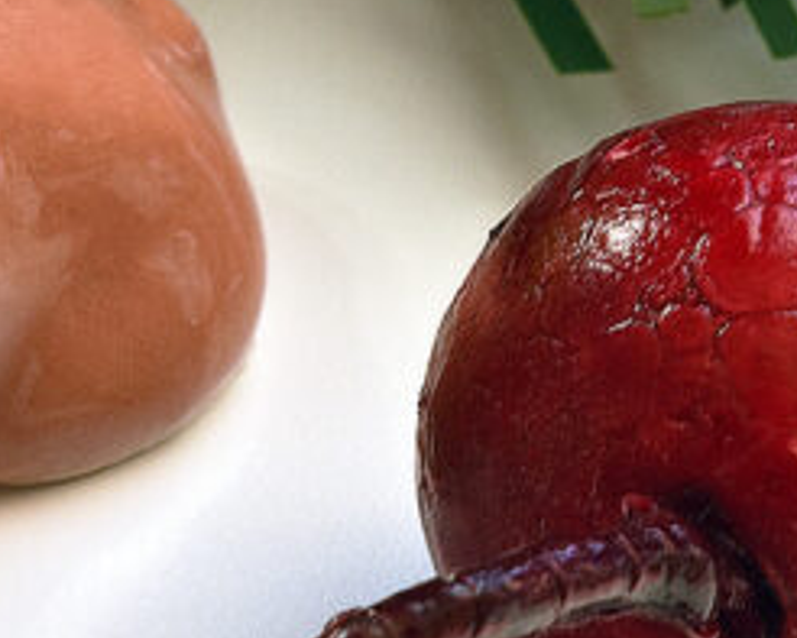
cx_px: -198
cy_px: 26
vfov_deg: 7.3
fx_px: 4979
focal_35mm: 211
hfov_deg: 9.0
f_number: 25
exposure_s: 1.6
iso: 250
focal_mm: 48
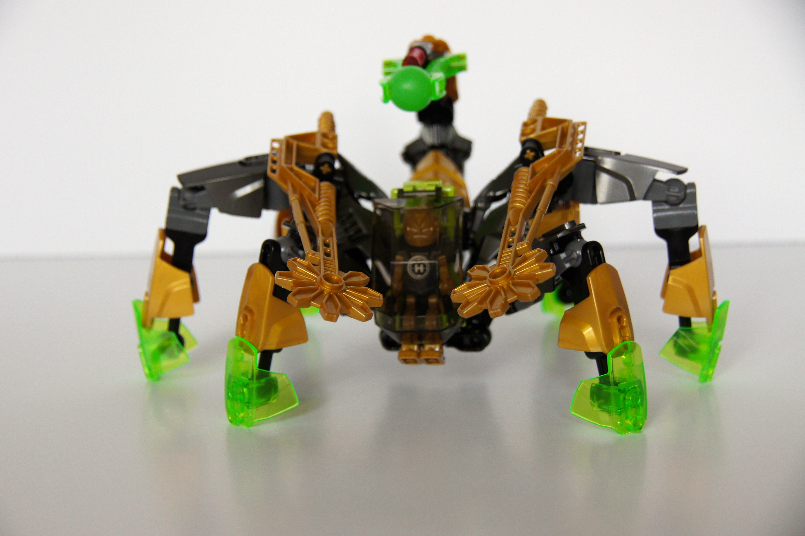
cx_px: 402
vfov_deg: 18.2
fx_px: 1676
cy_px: 268
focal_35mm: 75
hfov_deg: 27.0
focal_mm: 50
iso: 400
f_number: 4.5
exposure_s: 1/80
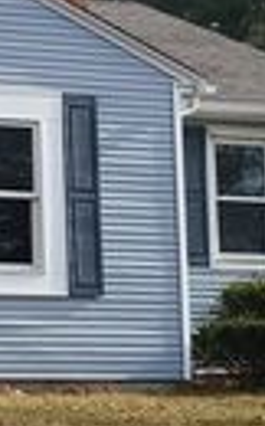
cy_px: 129
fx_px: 1135
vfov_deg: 21.1
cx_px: -370
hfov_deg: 11.2
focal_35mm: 98
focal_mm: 5
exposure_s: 1/1358
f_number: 1.8
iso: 40
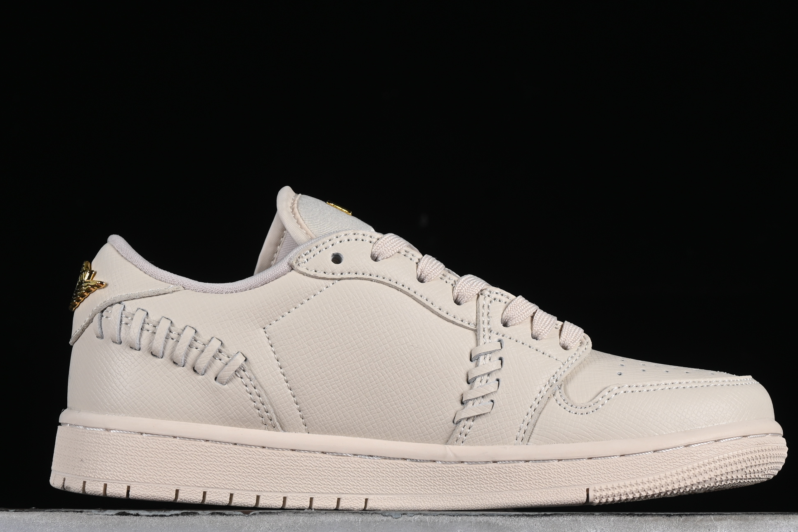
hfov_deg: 18.9
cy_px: 276
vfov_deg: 12.7
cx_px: 409
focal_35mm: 108
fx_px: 2394
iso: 160
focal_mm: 50
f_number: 8
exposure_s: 1/80
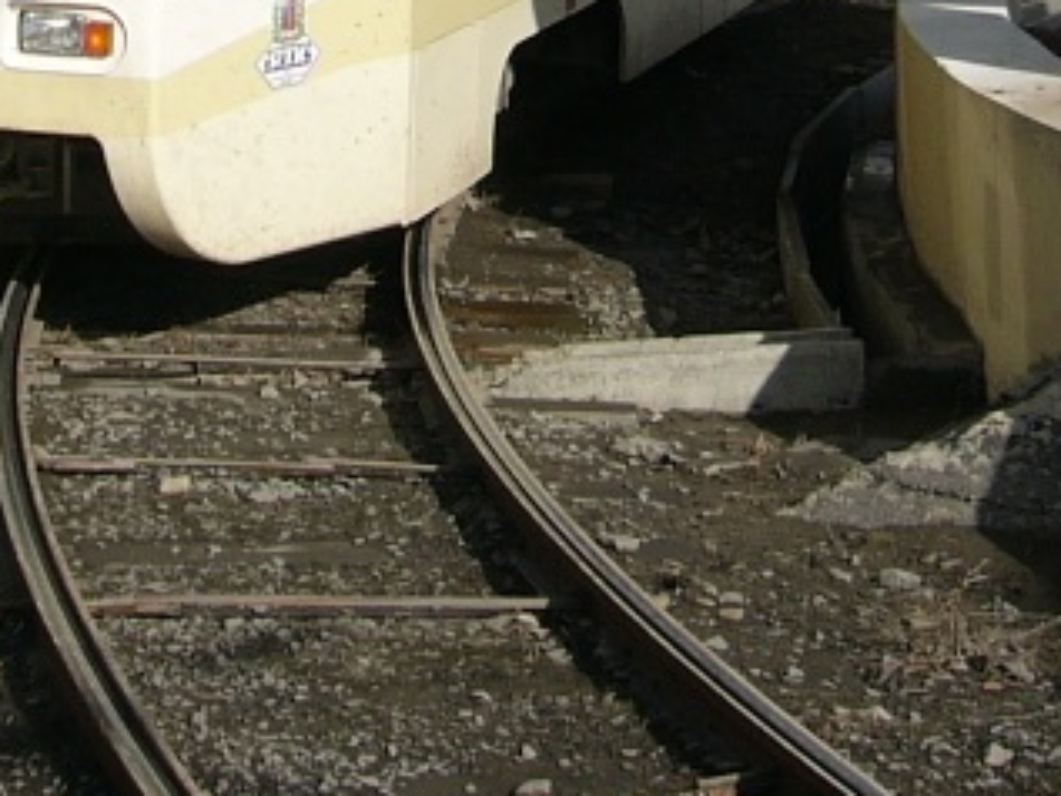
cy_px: -411
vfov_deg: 12.4
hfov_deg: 17.3
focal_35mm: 113
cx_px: 284
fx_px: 3465
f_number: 8
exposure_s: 1/200
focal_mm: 5.8
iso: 50
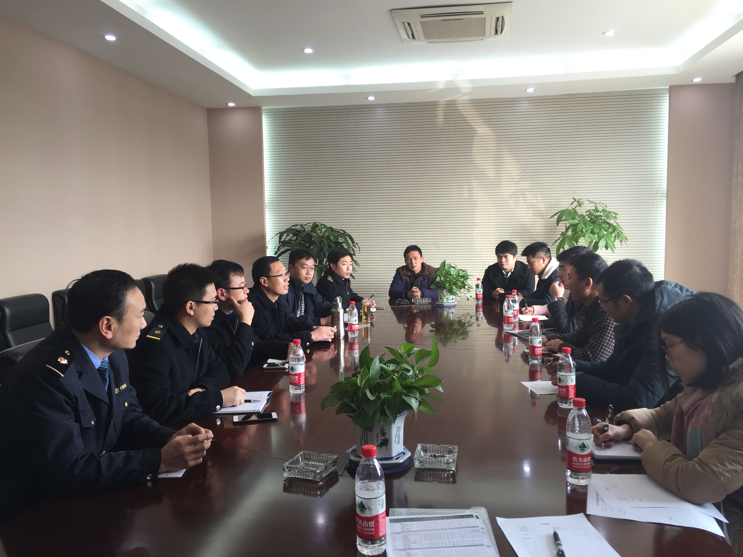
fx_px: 622
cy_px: 278
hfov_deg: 61.7
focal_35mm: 29
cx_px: 372
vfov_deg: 48.2
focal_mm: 4.15
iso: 40
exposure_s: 1/50
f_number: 2.2
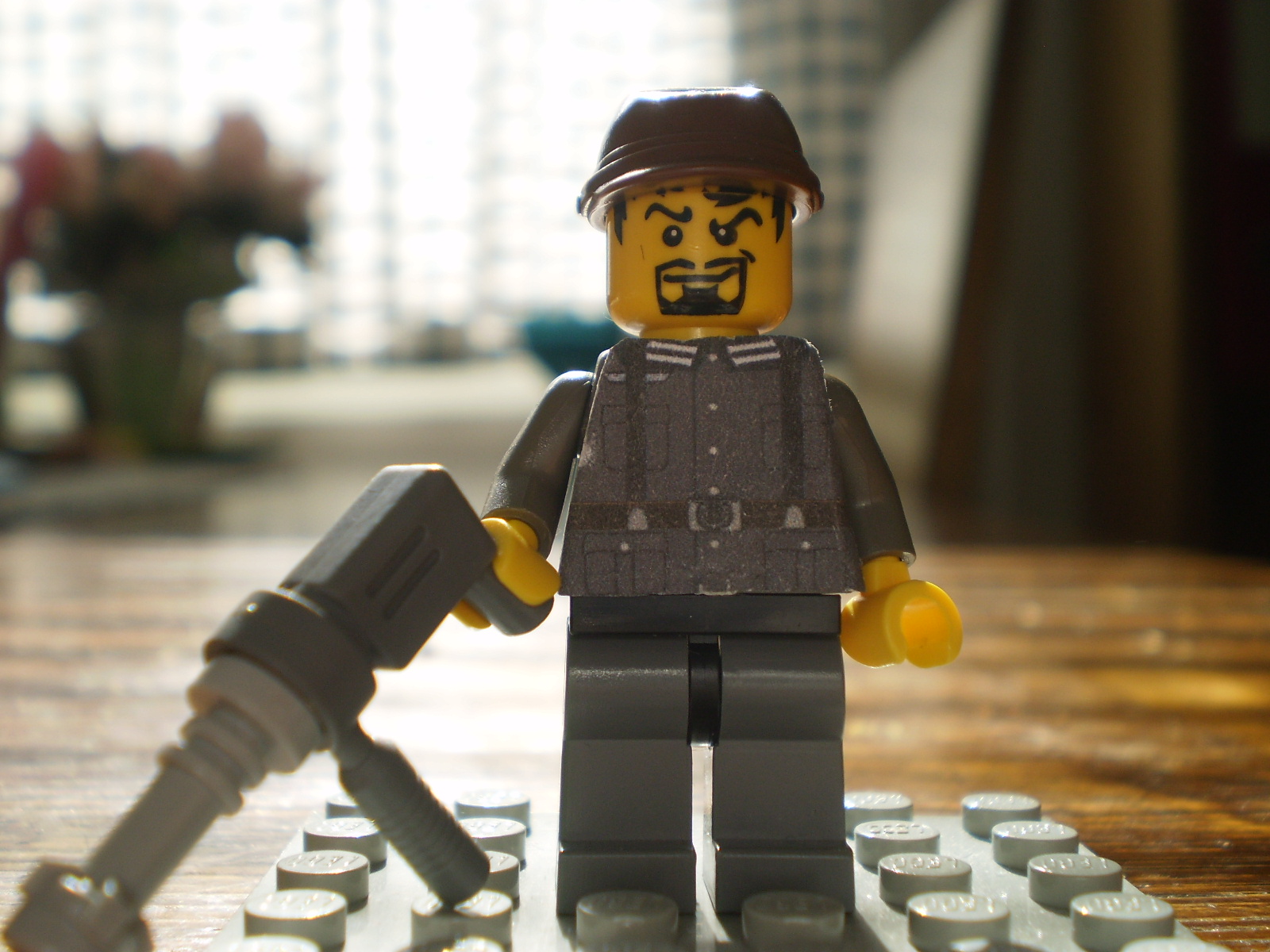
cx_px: 635
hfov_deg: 44.8
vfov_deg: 34.3
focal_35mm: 42
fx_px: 1541
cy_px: 476
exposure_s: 1/60
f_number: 3.5
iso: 64
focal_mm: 7.4
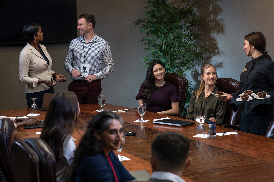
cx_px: 137
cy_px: 91
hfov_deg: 23.9
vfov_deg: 16.1
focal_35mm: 85
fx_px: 647
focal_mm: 85
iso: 640
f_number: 5
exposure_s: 1/60
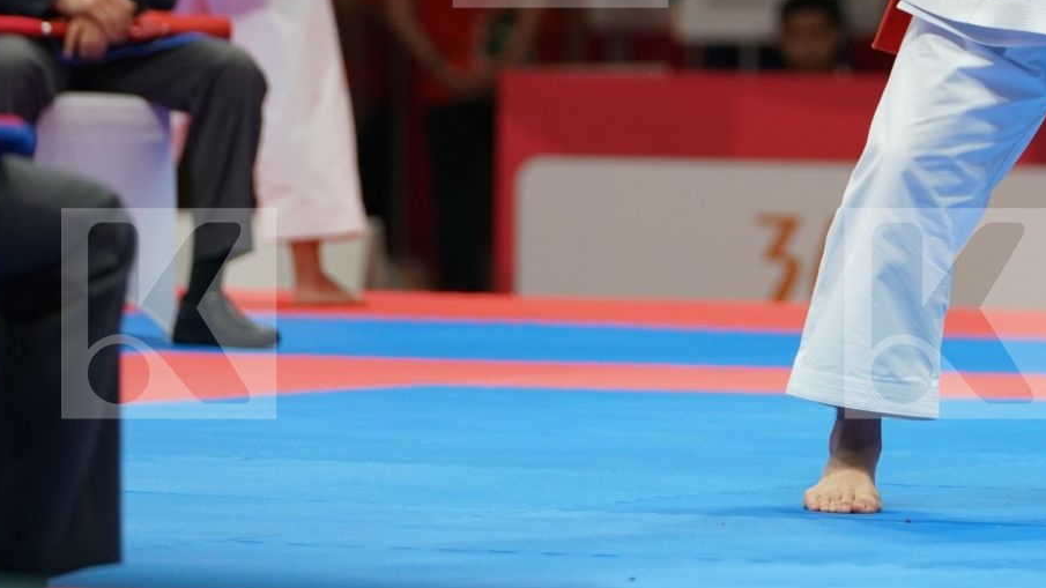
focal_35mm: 429
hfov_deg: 5.0
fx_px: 11898
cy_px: -97
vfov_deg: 2.8
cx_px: 952
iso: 1600
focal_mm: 206
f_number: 4
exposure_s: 1/500
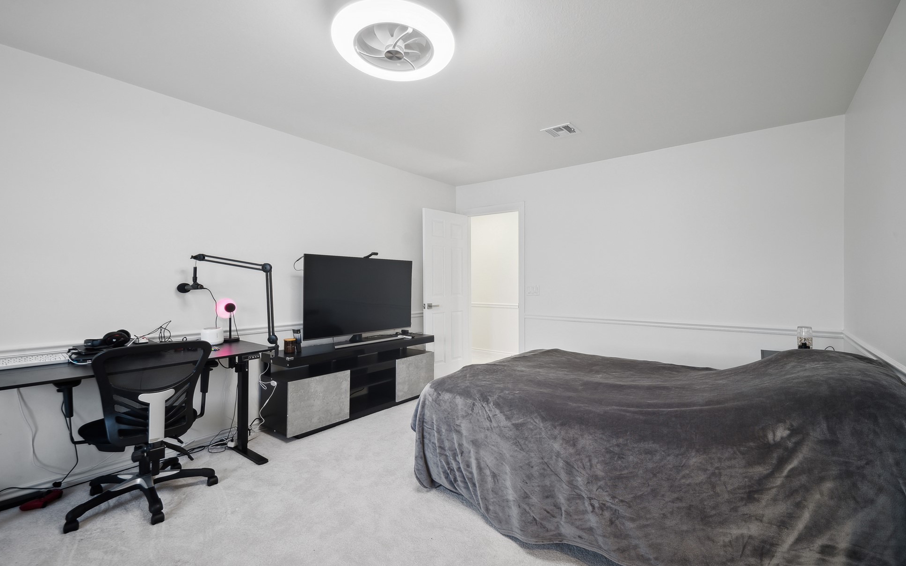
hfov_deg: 101.5
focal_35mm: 15
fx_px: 370
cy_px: 286
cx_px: 462
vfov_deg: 74.8
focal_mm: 14
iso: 640
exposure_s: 1/6
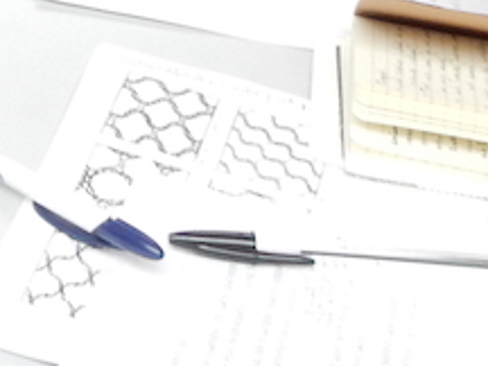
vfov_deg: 9.2
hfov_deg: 13.2
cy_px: -626
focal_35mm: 137
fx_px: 1931
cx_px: -336
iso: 280
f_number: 3.7
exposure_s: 1/30
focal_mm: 4.5
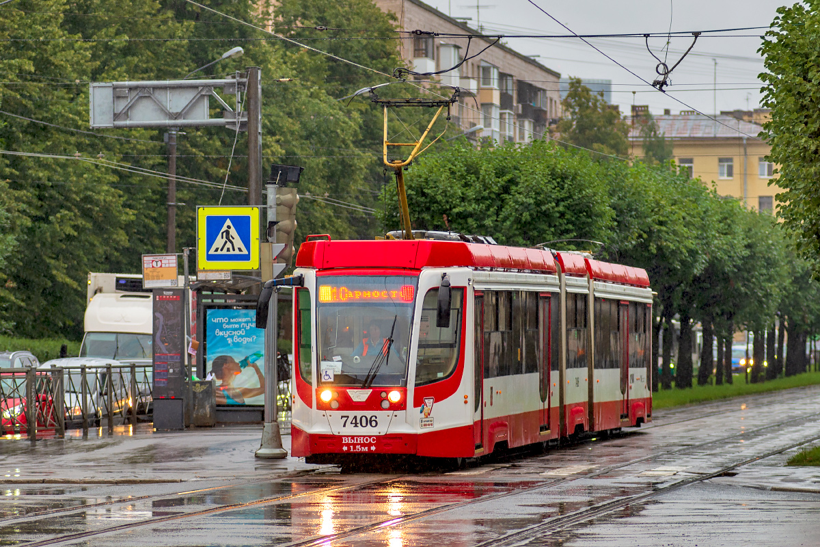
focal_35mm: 116
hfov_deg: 17.6
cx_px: 410
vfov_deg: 11.8
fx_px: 2642
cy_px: 274
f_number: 4.5
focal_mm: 116
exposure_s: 1/320
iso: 250
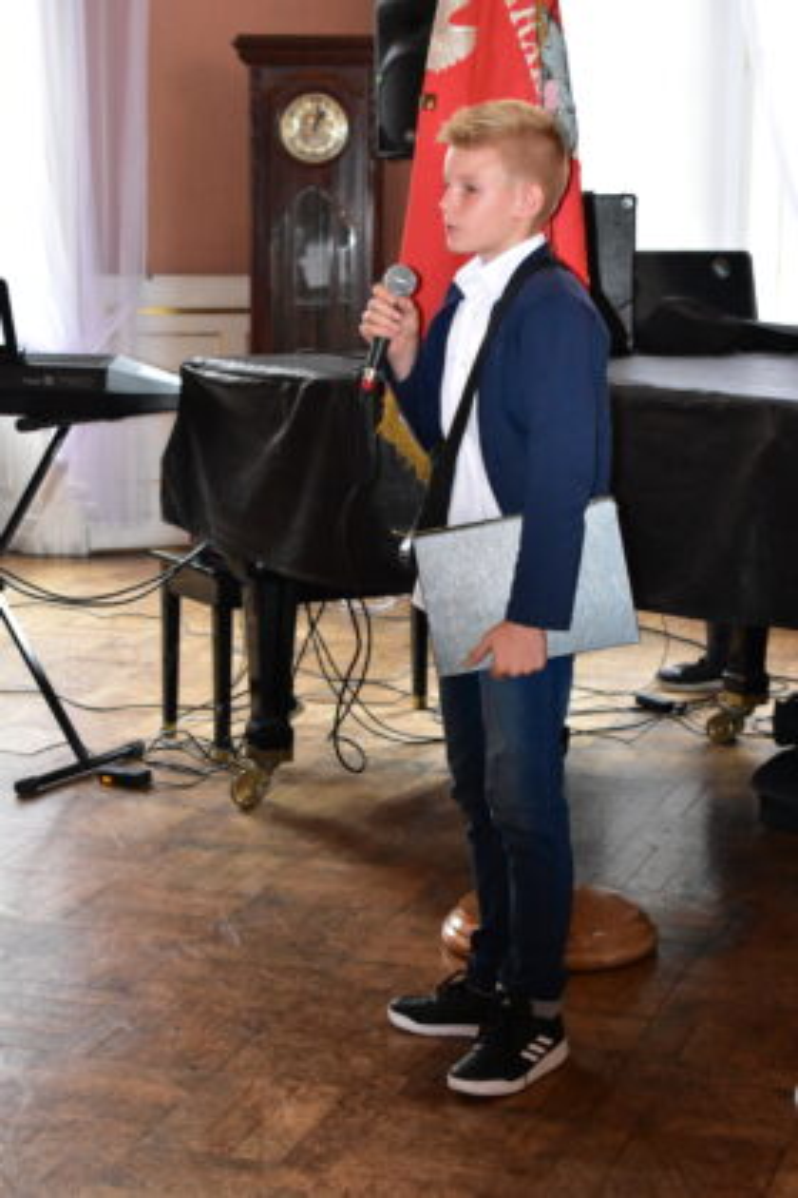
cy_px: 599
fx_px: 2294
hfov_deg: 19.7
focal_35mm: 69
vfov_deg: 29.2
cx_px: 399
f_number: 5.3
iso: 6400
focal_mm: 46
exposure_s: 1/200
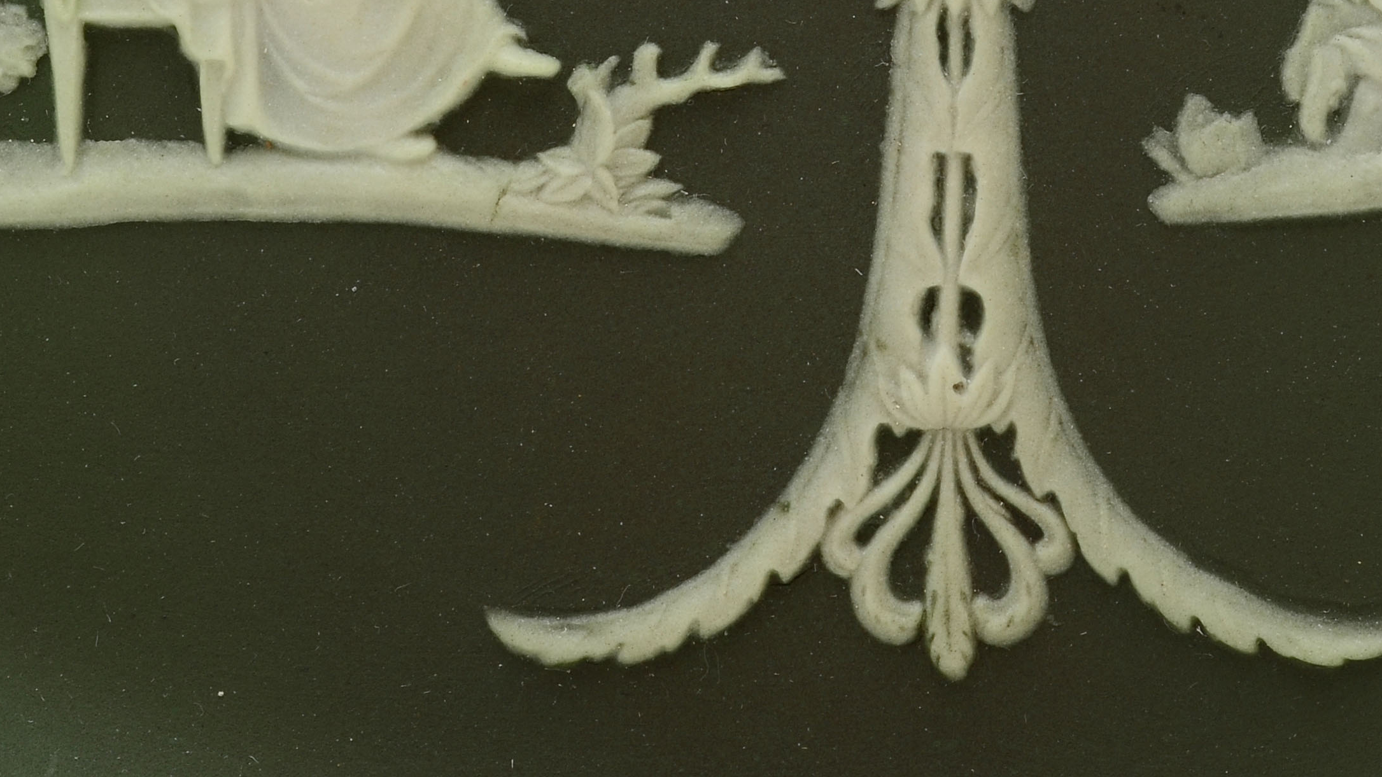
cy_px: -67
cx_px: 1002
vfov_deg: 9.9
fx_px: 4434
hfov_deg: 17.6
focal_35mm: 121
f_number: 20
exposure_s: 1/160
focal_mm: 34
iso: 100
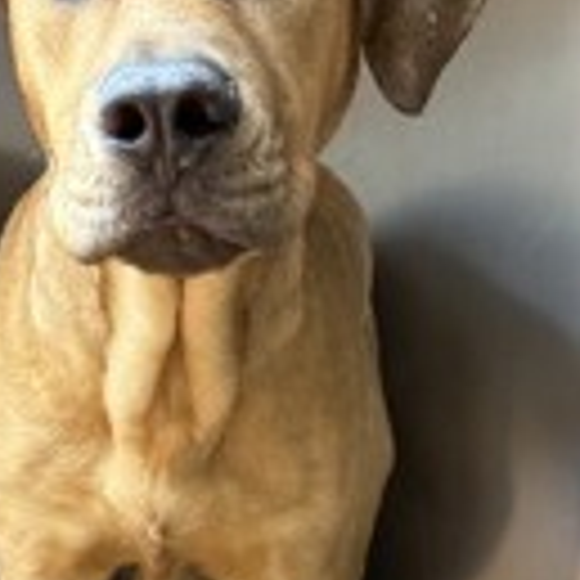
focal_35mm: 69
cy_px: 432
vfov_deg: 24.7
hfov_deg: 24.9
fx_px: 1308
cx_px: 214
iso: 800
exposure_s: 1/60
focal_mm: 6.76
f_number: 1.78
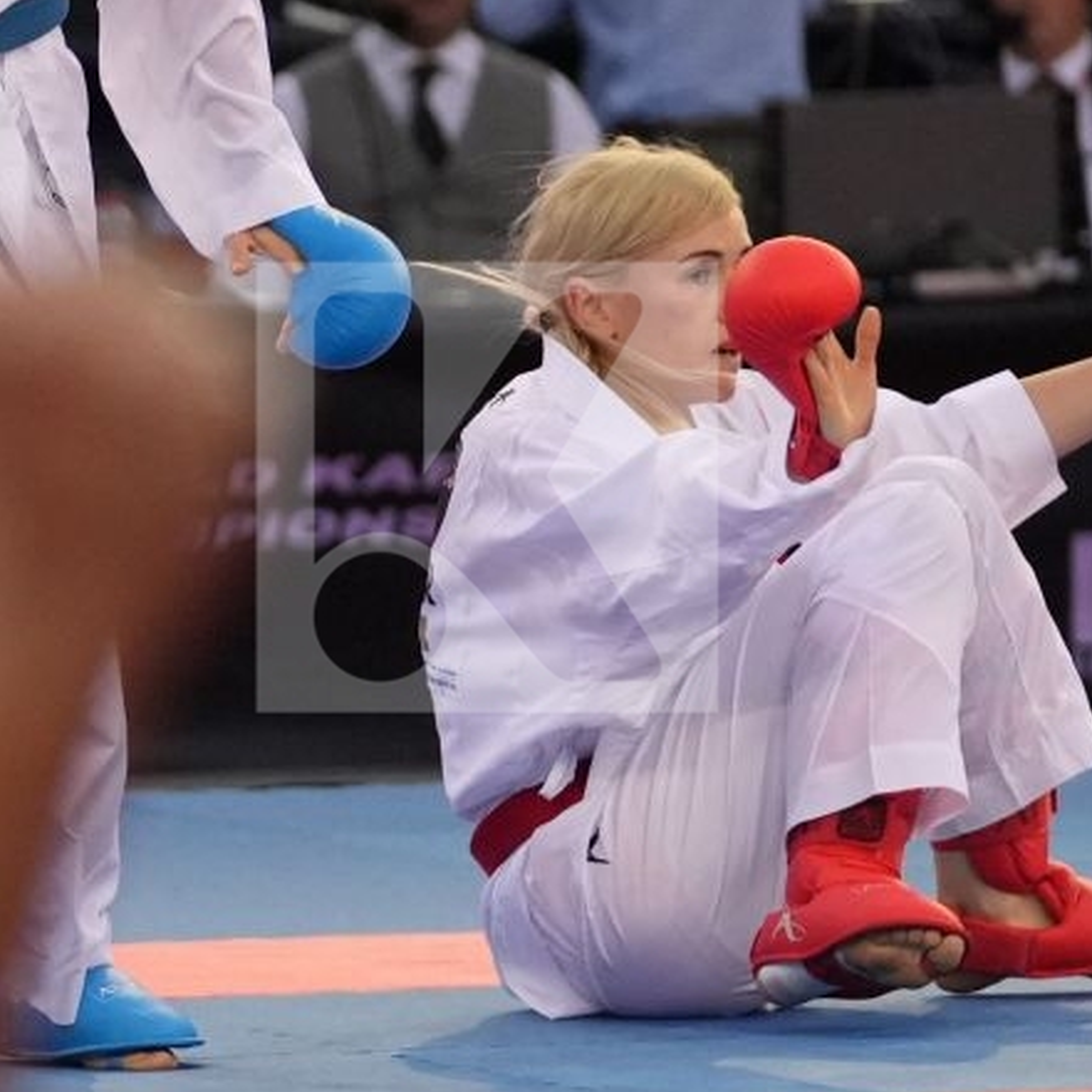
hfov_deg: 2.7
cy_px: 488
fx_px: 23163
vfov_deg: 2.7
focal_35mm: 649
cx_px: -352
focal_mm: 125
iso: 2000
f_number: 2.8
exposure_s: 1/1000
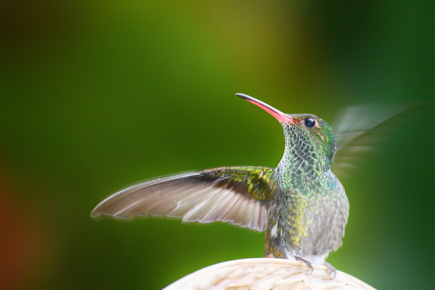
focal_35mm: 630
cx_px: 218
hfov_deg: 3.3
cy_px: 145
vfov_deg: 2.2
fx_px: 7609
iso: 2800
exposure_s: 1/250
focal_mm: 420
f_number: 9
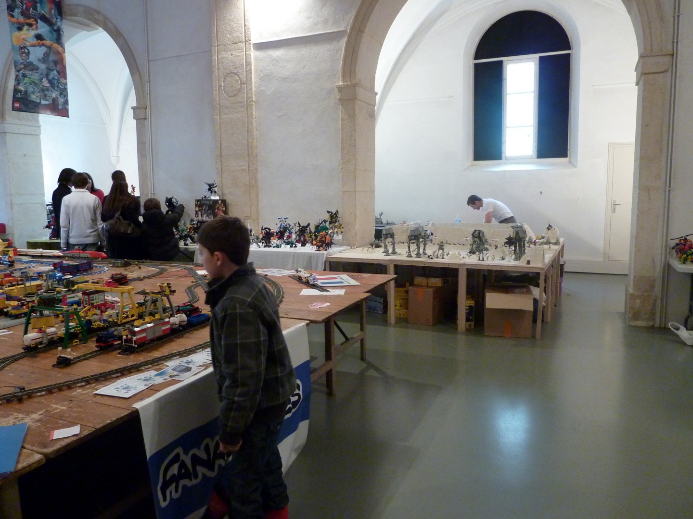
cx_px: 346
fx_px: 500
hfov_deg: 69.4
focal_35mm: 25
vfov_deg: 54.9
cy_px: 260
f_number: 3.3
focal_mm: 4.1
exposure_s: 1/20
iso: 400
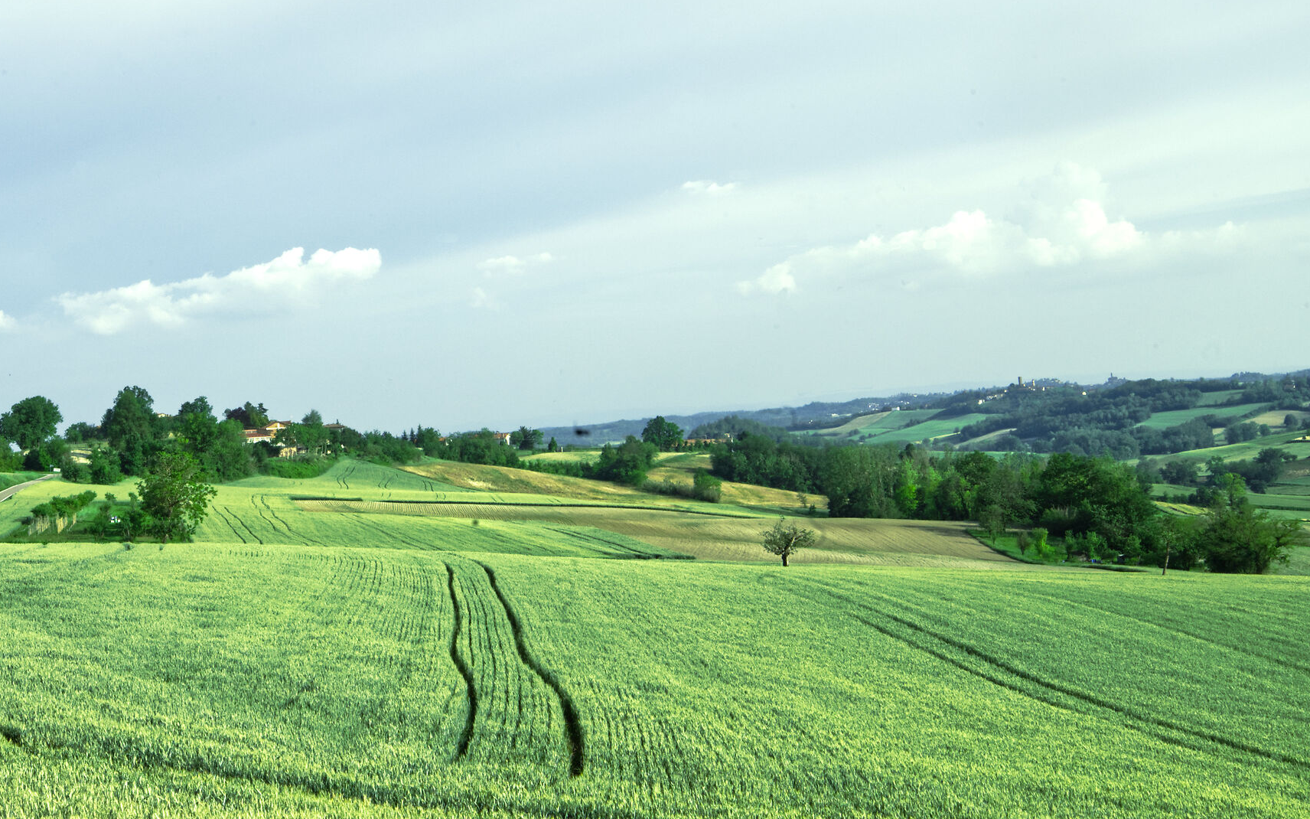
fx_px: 1785
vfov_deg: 25.8
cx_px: 423
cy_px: 352
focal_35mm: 50
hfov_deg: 39.8
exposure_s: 1/250
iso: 640
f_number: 22
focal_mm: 35
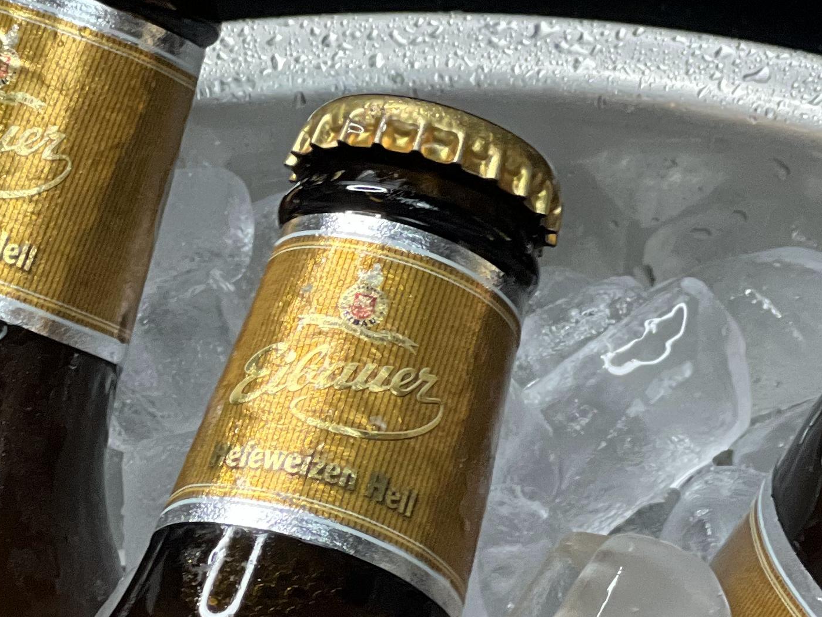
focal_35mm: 222
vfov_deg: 6.7
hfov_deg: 8.9
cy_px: 707
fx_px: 5273
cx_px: 625
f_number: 2.8
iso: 250
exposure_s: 1/100
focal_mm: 9
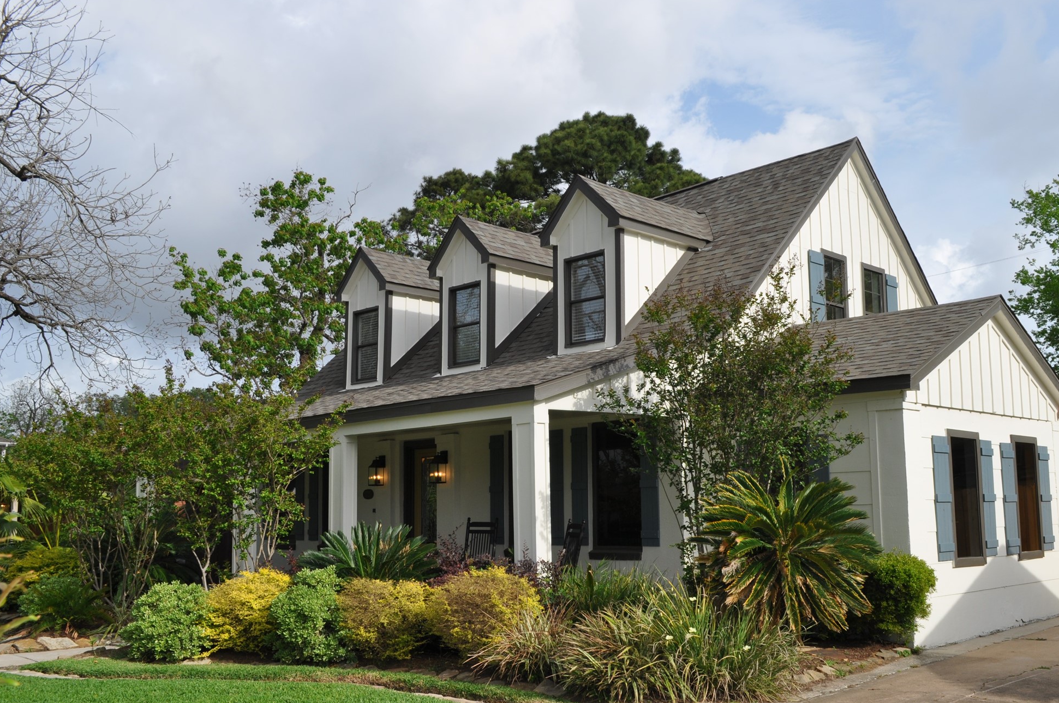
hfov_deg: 51.9
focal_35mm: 37
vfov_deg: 35.8
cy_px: 379
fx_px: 1087
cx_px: 561
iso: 200
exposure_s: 1/200
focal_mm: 22
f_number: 14
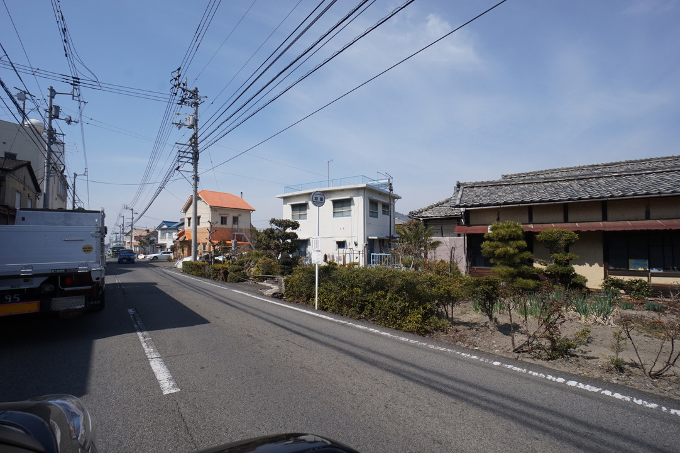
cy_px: 226
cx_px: 340
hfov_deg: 100.4
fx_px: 283
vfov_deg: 77.3
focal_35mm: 15
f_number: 11
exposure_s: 1/400
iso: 200
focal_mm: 10
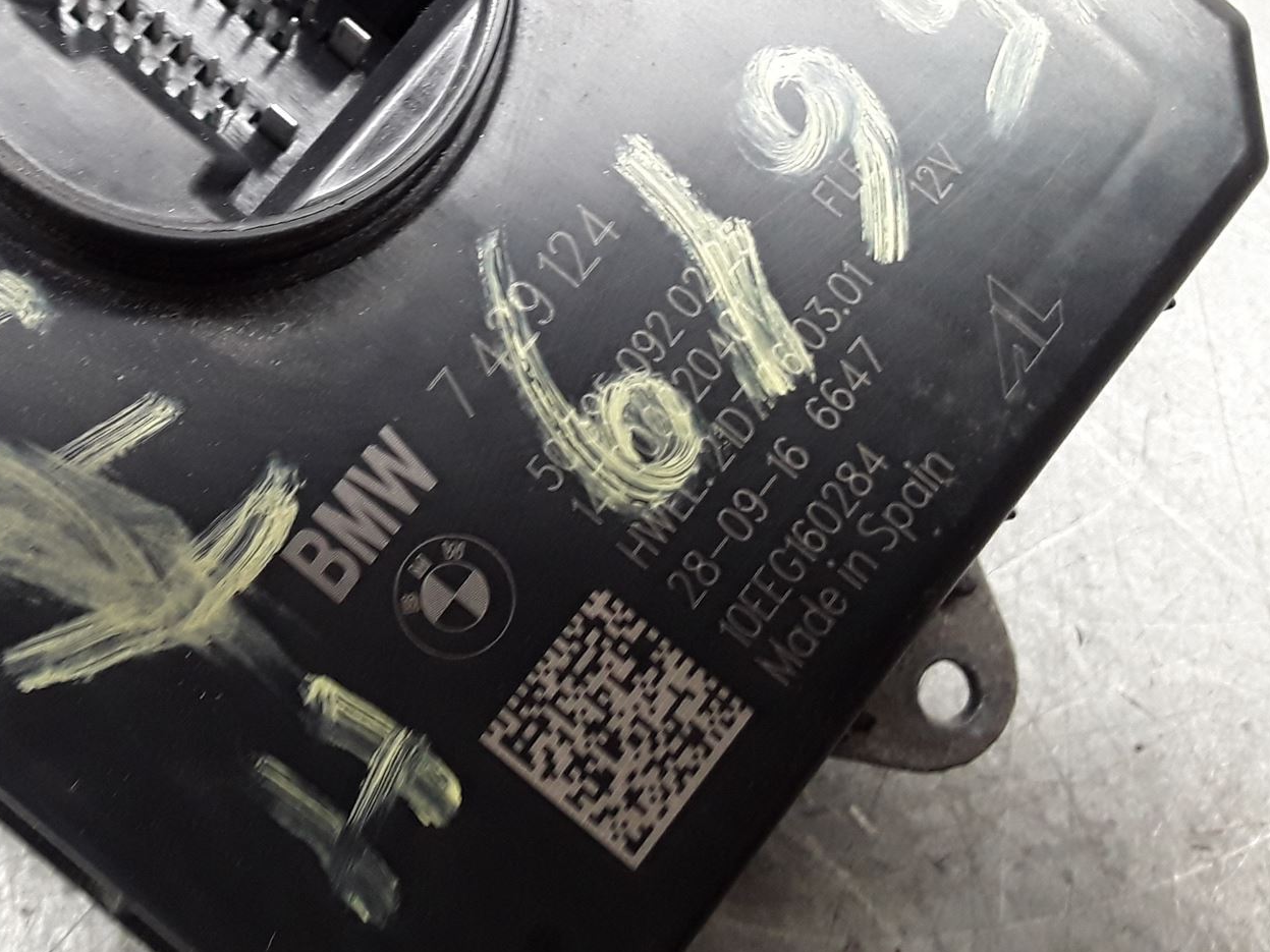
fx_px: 1687
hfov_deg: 39.6
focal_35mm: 46
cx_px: 250
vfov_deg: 31.1
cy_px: 274
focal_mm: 2.91
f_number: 1.9
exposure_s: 1/50
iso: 80
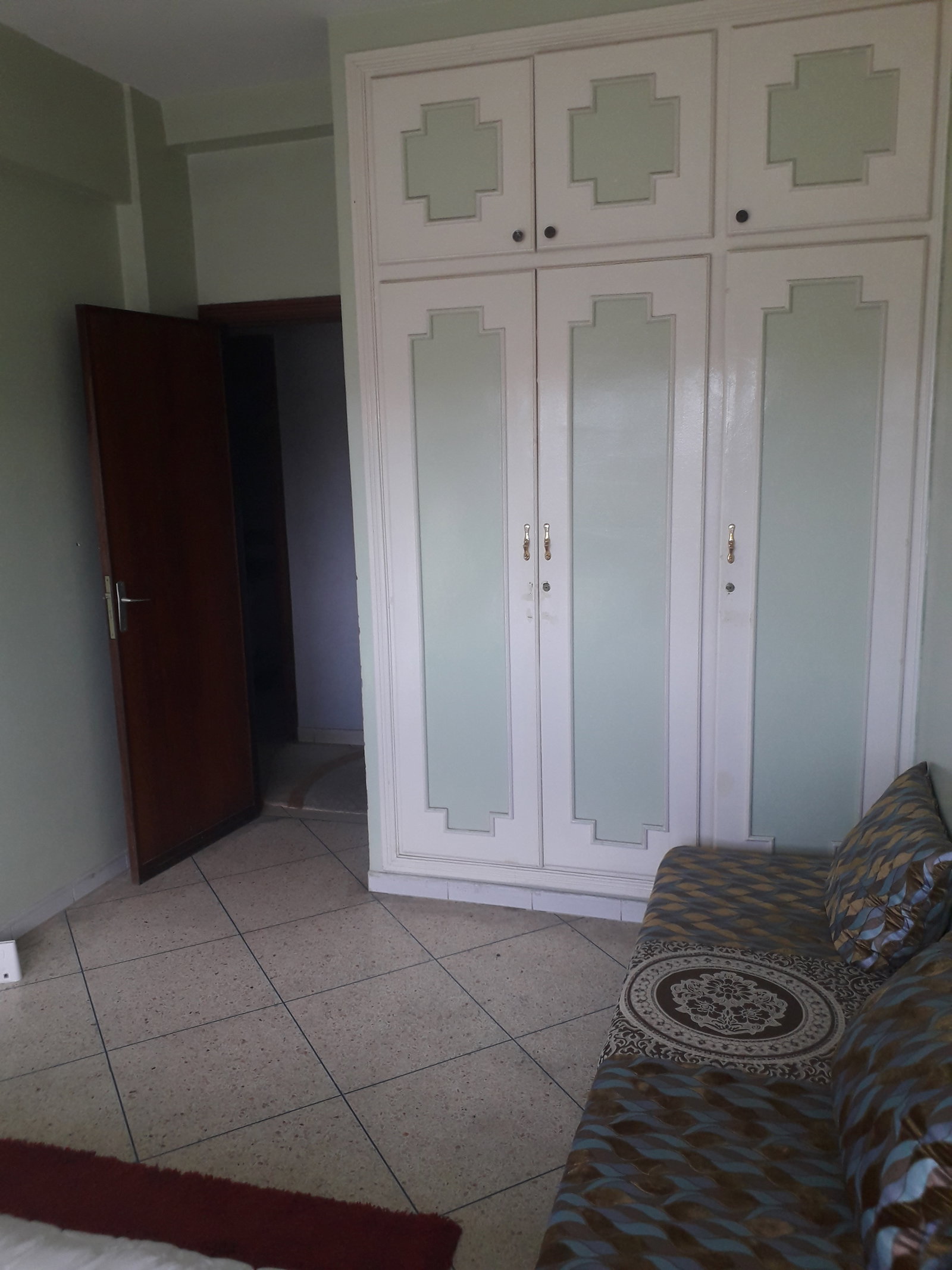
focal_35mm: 27
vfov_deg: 65.3
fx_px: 990
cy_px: 635
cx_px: 476
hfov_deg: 51.4
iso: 80
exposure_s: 1/100
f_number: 1.9
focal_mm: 3.6
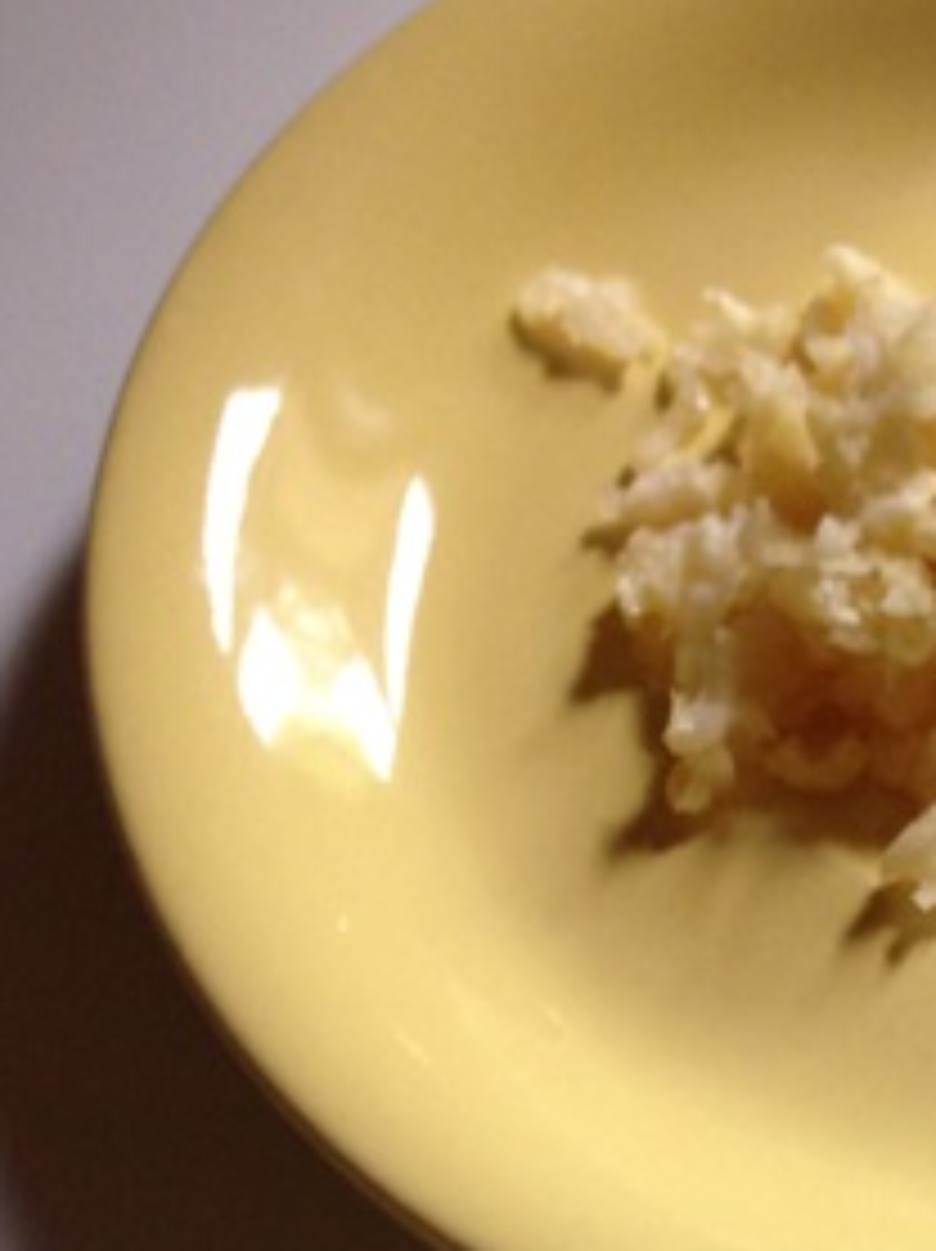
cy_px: 1580
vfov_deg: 19.3
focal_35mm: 95
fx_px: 3430
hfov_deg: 15.1
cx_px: 1089
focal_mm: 4.13
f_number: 2.4
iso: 64
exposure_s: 1/20
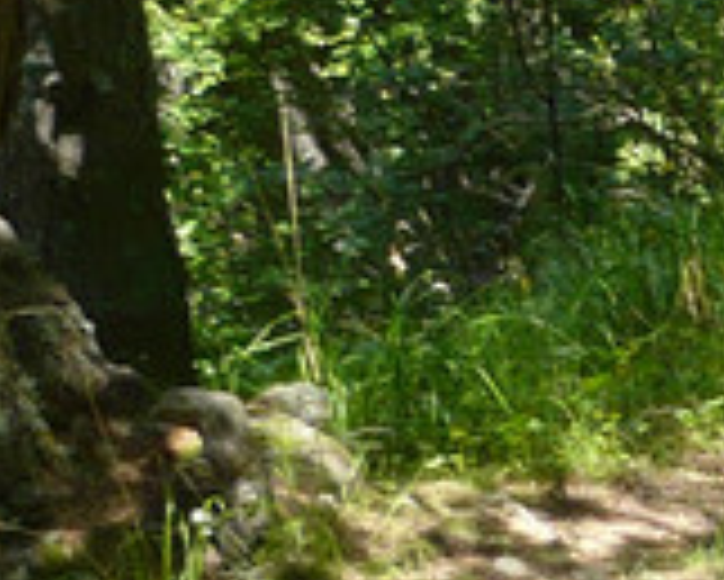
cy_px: 184
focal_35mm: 226
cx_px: 1410
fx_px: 4846
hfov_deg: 8.2
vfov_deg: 6.8
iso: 100
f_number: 2.8
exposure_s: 1/200
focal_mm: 5.8
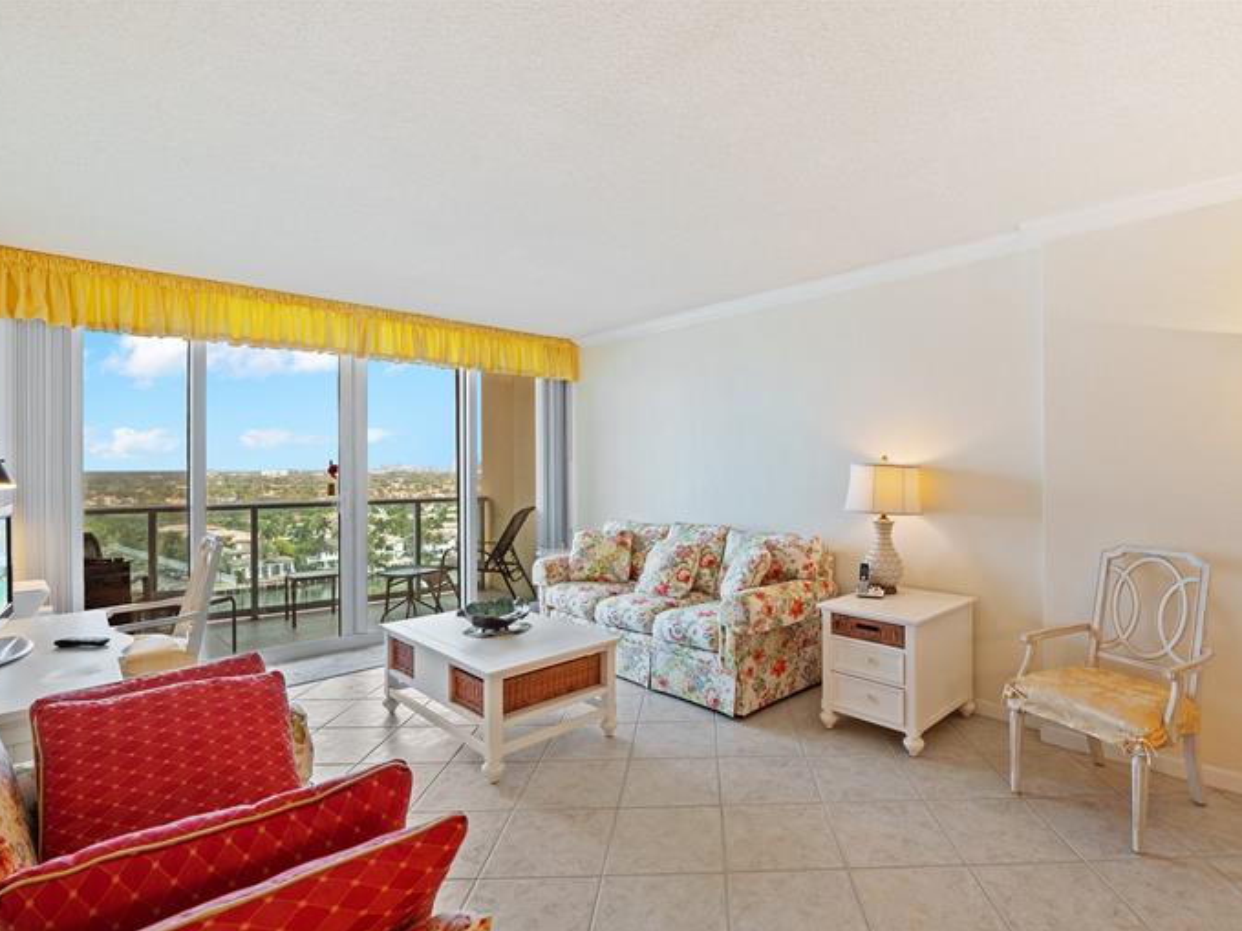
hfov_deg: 90.5
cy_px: 484
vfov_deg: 74.7
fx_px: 610
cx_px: 704
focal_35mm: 17
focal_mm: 15
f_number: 8
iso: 360
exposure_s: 1/15
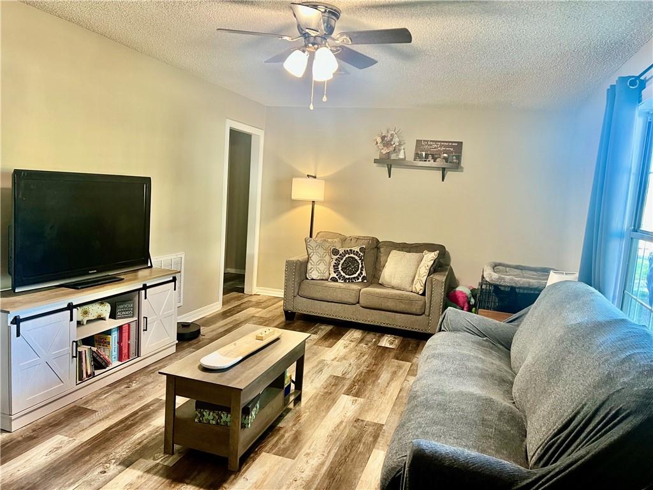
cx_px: 326
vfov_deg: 53.1
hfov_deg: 67.3
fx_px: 490
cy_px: 245
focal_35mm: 26
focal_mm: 5.7
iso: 200
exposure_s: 1/60
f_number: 1.5
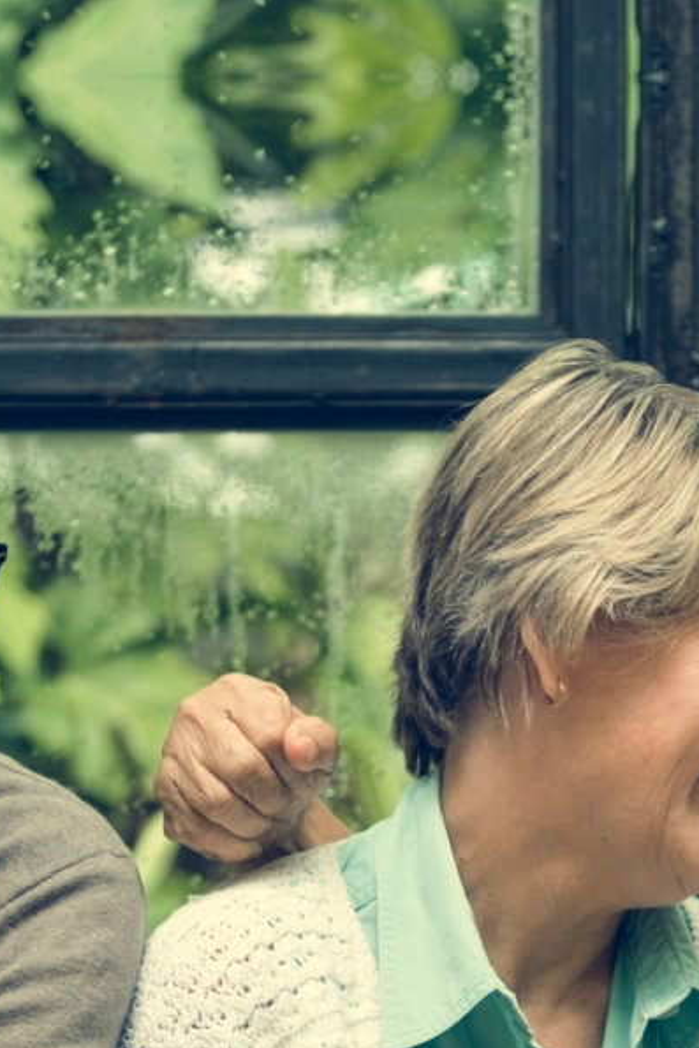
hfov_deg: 12.1
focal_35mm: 113
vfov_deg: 18.0
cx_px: 509
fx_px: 3289
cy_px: 807
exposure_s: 1/160
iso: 200
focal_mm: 48
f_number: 2.8
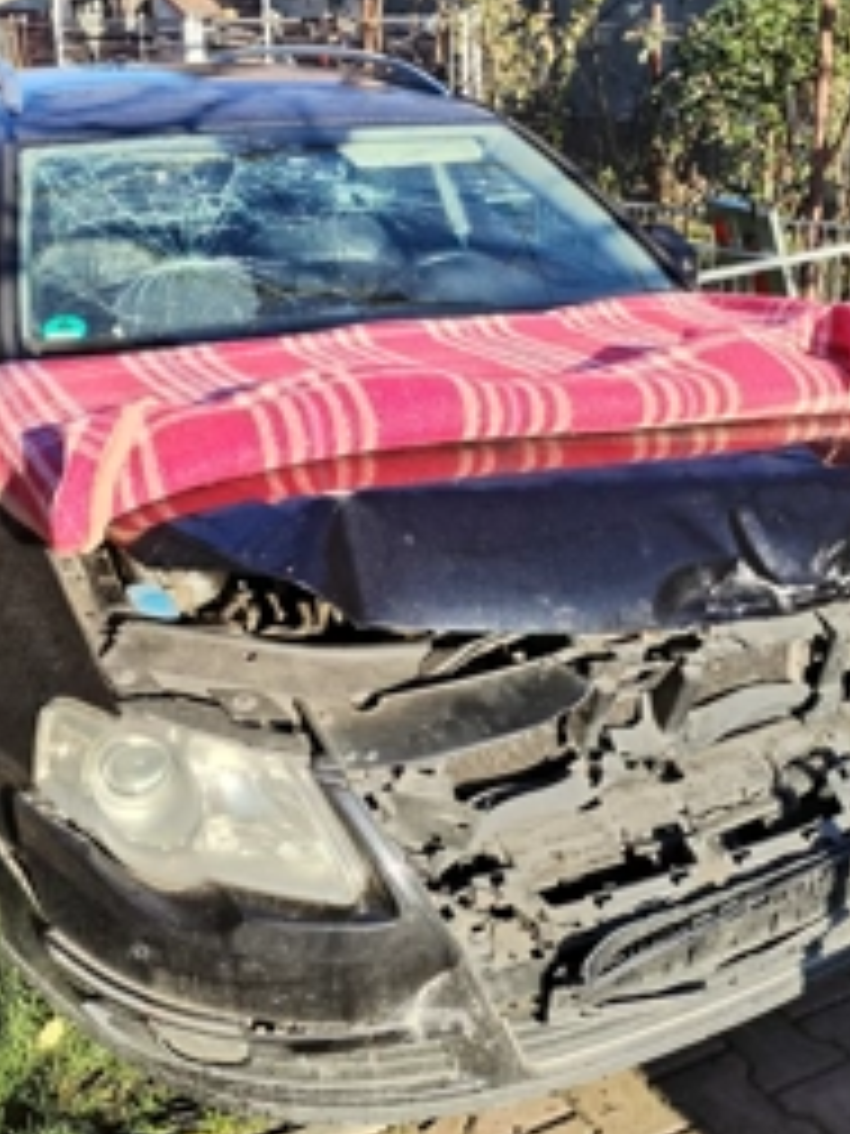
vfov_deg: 41.1
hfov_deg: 31.5
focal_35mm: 46
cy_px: 459
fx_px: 1506
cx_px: 409
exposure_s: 1/560
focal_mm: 4.75
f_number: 1.8
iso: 100
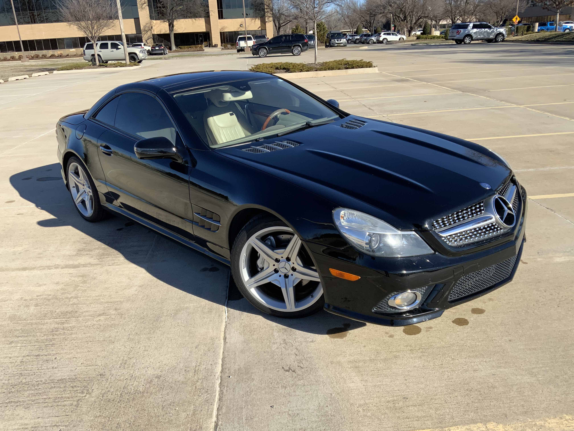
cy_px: 216
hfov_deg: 61.7
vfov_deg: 48.2
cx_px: 287
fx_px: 481
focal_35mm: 29
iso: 16
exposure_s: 1/1577
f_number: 1.8
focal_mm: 3
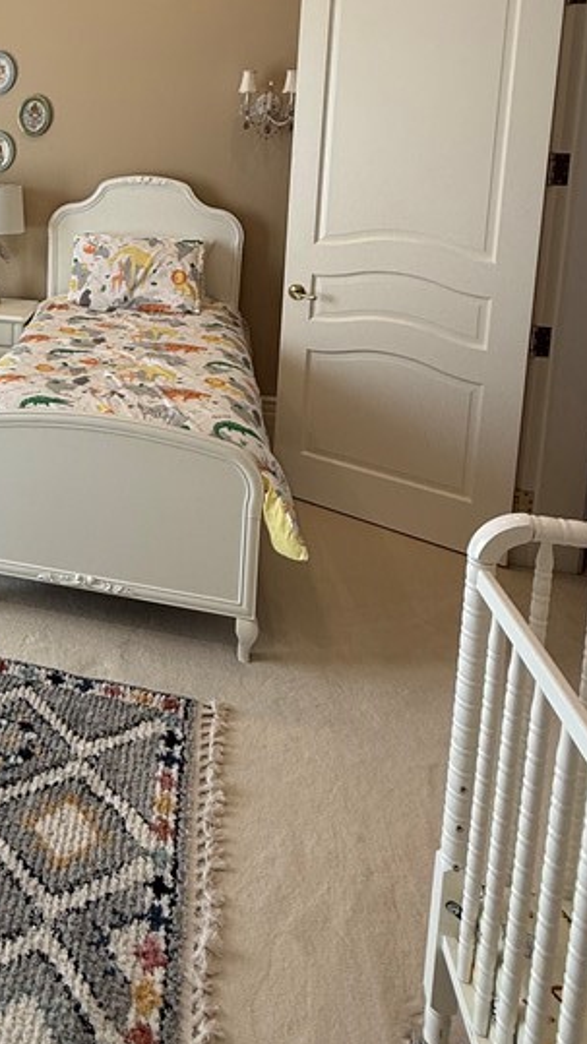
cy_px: 230
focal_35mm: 29
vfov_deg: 61.4
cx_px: -25
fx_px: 803
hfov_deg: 35.5
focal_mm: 2.22
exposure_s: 1/120
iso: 64
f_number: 2.2
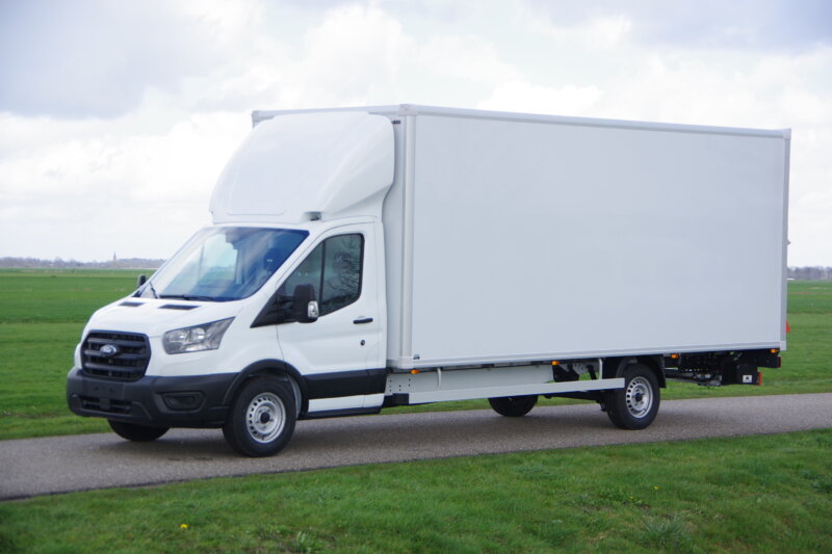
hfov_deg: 25.7
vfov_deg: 17.3
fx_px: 1825
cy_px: 277
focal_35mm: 79
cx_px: 416
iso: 200
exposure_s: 1/400
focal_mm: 53
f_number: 4.5
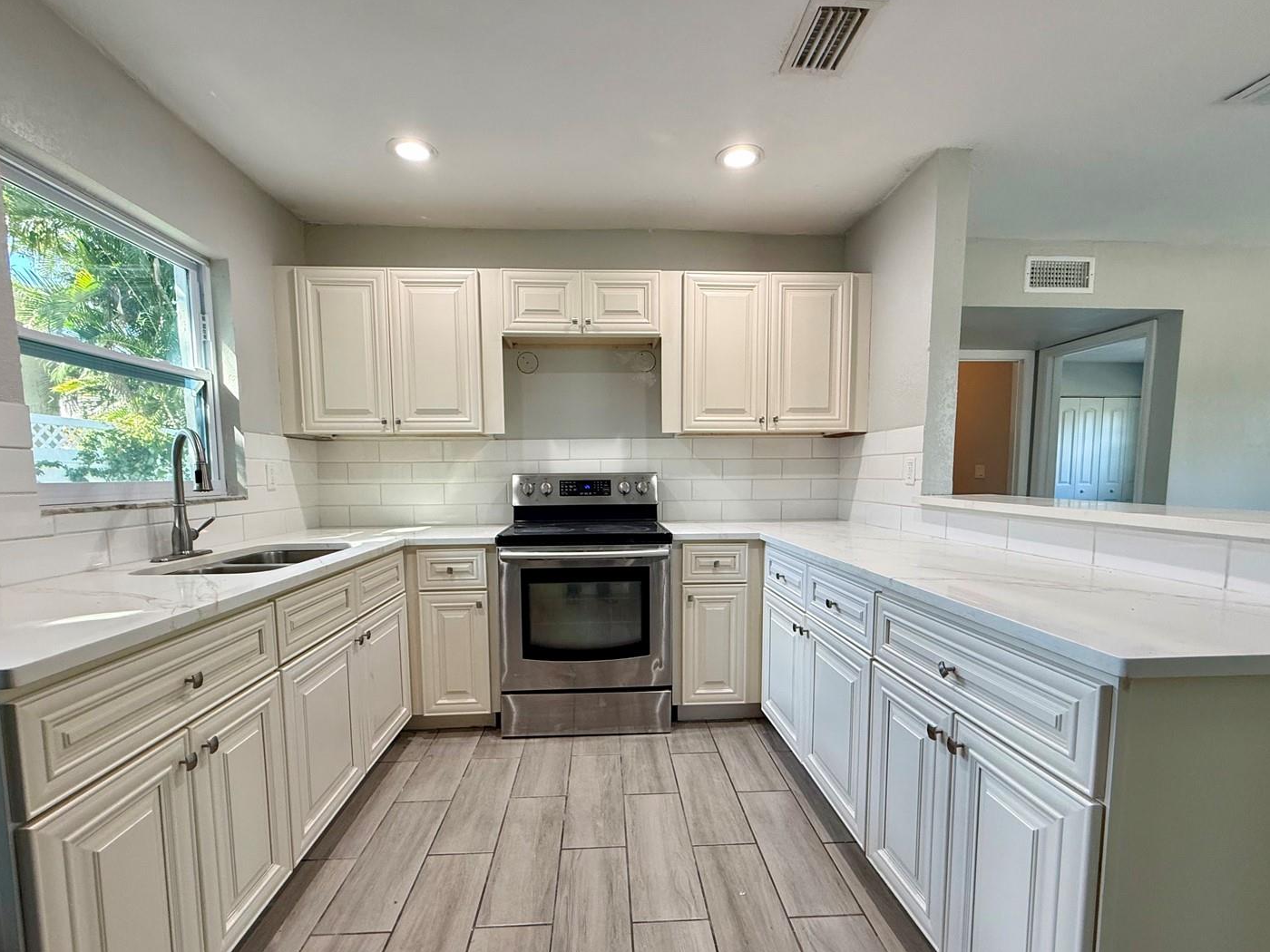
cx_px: 634
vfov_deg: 77.9
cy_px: 527
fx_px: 587
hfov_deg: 94.5
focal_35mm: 16
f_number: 2.2
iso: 160
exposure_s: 1/120
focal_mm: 2.22
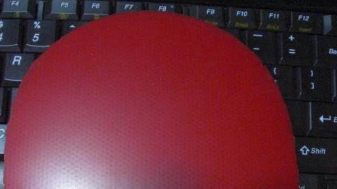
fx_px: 509
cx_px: 143
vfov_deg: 20.6
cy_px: 172
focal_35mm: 57
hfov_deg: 36.5
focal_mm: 6.2
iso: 800
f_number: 2.7
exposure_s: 1/40
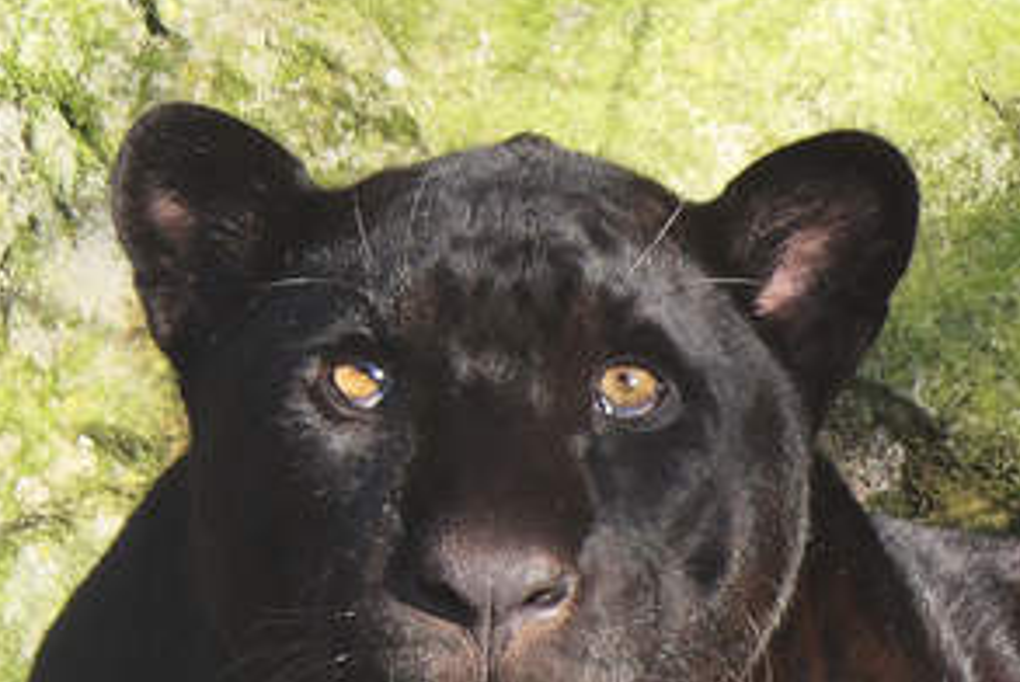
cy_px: 524
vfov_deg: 0.9
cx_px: 682
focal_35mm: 1505
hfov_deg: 1.4
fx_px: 42683
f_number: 4.5
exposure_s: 1/125
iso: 250
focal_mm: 176
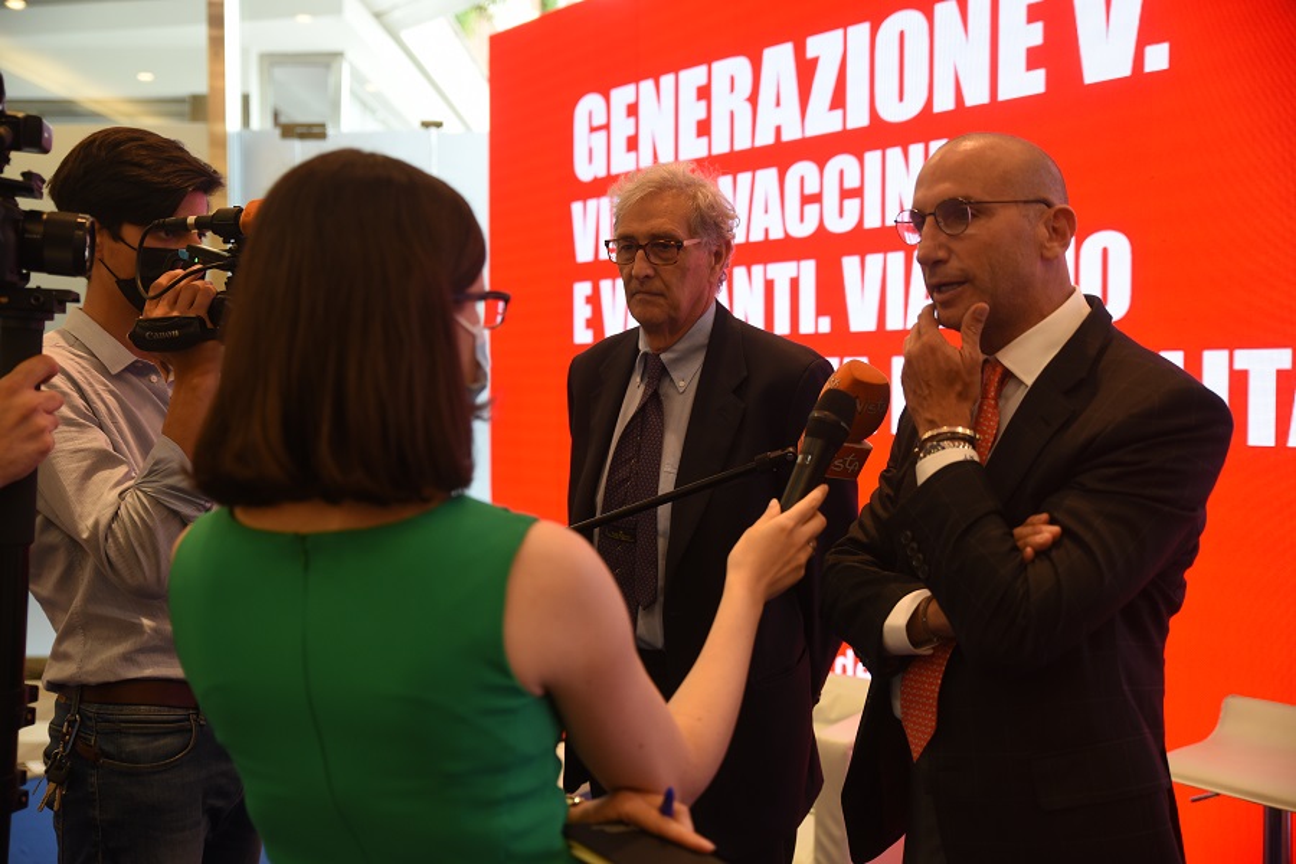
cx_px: 648
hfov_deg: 54.4
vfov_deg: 37.9
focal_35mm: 35
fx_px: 1260
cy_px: 432
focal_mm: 35
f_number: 2.8
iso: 640
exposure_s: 1/250
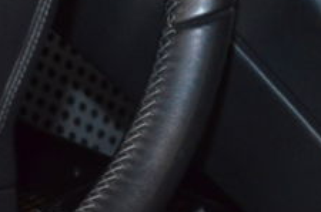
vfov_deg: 6.3
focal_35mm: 215
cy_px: 10
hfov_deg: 9.4
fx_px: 1913
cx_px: 407
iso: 3200
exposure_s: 1/60
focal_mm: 42
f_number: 5.3
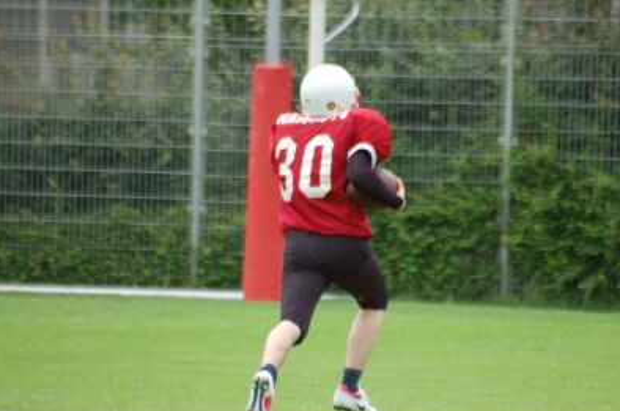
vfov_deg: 2.6
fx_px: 8886
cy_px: 235
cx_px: 350
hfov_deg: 4.0
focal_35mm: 517
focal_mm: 300
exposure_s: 1/640
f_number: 5.6
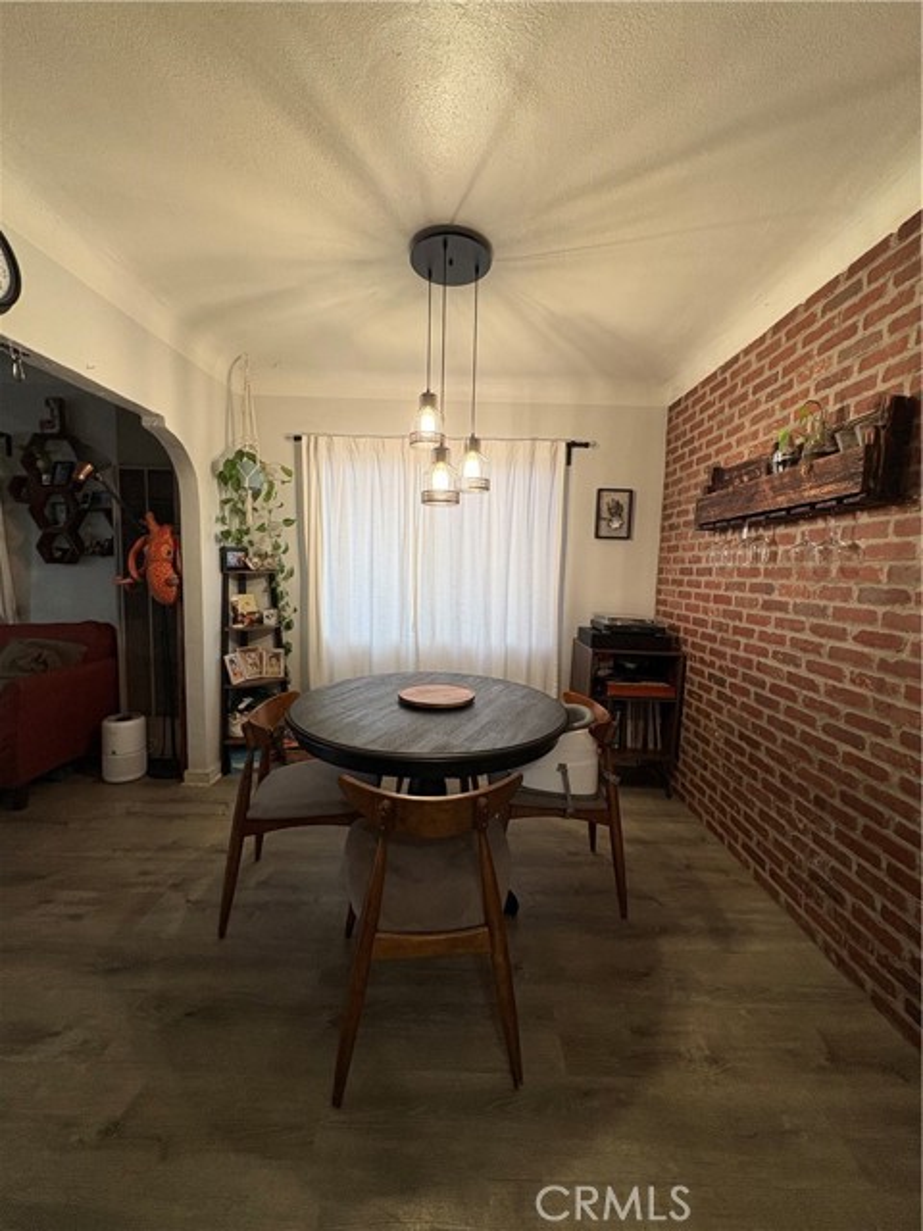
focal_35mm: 14
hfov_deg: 85.7
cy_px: 616
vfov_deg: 102.1
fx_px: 498
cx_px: 462
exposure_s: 1/60
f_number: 2.2
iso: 200
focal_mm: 2.22
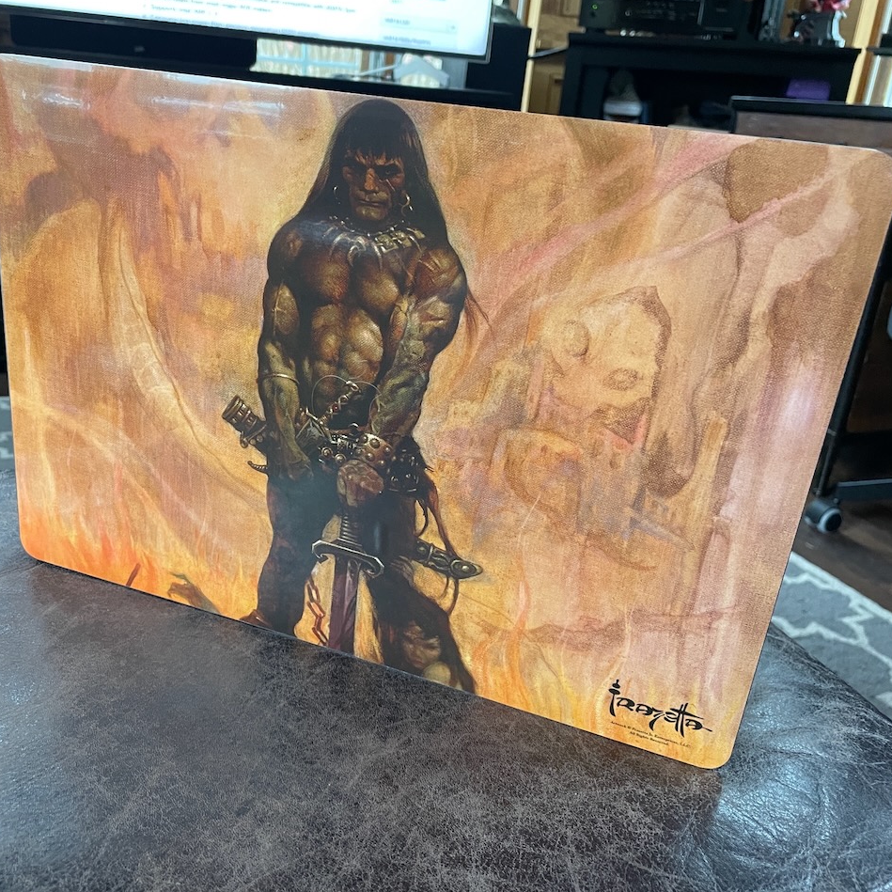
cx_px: 378
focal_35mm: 31
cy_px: 446
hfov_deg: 52.3
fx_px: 904
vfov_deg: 52.5
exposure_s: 1/60
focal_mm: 4.2
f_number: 1.6
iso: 320
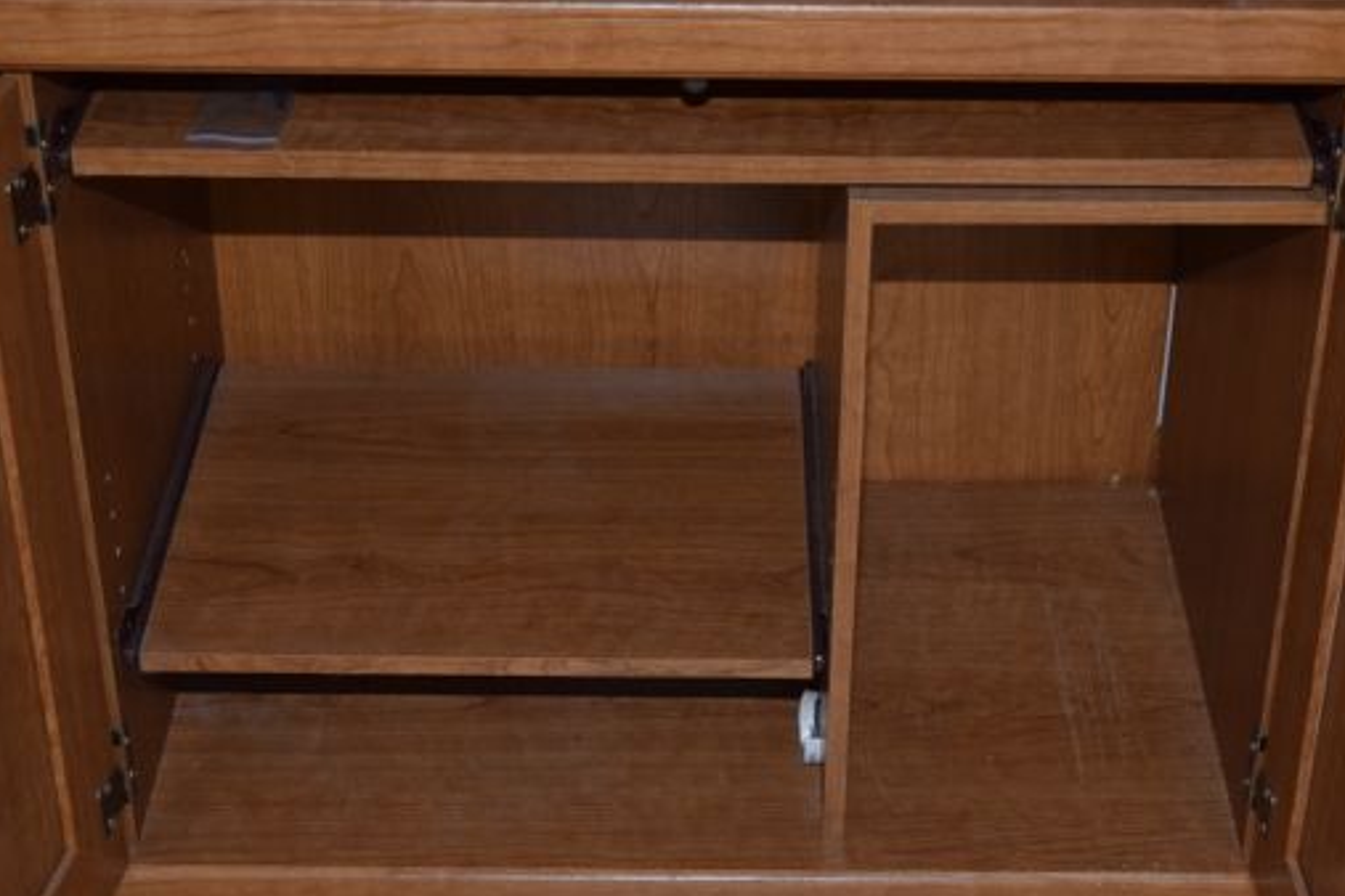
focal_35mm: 72
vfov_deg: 18.9
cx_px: 719
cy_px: 431
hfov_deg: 28.1
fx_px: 2690
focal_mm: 38
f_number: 5.6
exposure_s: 1/100
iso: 1600
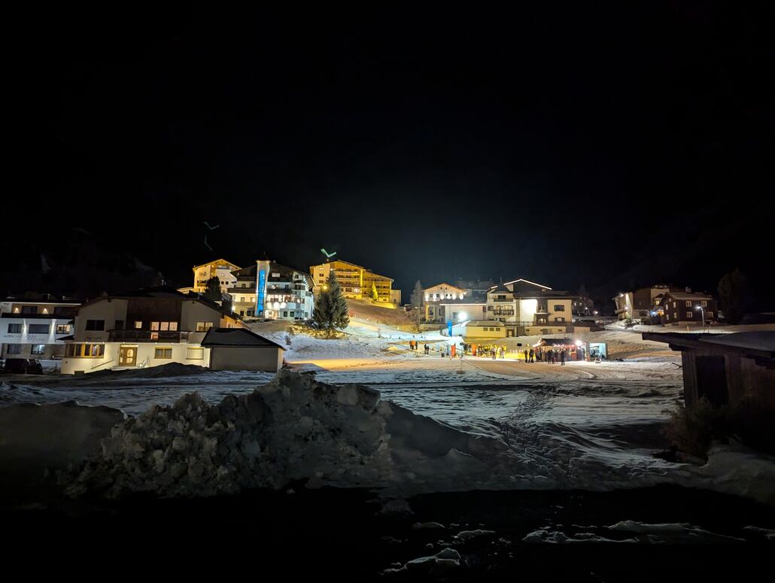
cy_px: 292
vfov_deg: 56.9
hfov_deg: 71.5
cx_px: 388
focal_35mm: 24
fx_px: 538
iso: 724
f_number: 1.85
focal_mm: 6.81
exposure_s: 1/22.4
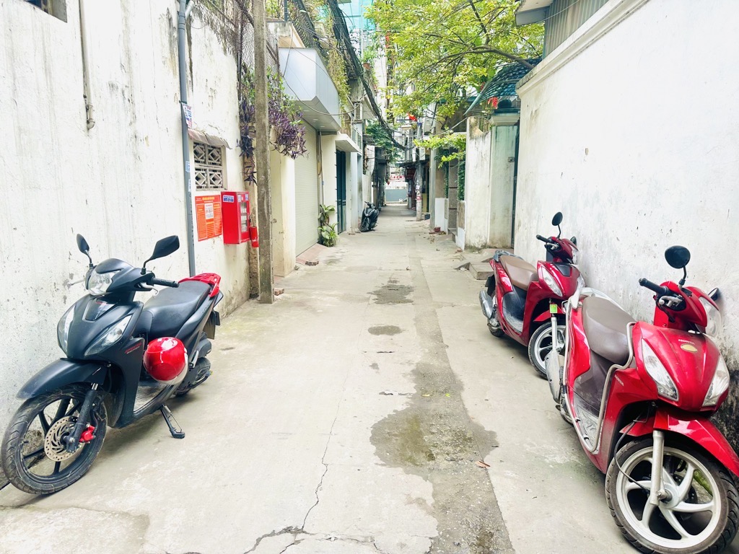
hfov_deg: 71.6
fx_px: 512
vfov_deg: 56.8
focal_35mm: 24
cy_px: 277
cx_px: 370
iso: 80
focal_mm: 6.86
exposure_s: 1/121
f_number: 1.78
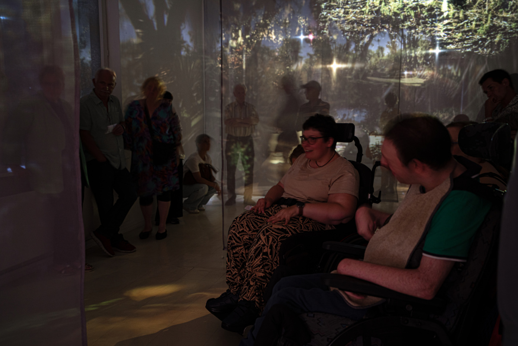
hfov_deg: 54.4
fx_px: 504
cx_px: 259
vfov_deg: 37.9
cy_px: 173
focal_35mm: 35
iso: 640
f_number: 4
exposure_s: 1/1.25
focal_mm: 35
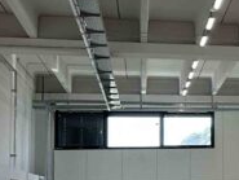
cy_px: 110
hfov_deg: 11.1
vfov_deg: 11.2
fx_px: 919
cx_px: 656
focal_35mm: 133
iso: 80
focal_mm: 6.86
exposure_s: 1/249
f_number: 1.78
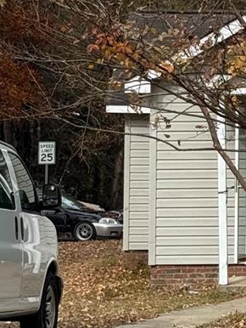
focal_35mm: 191
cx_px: 464
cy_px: 87
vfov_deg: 10.3
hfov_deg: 7.5
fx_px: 1808
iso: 64
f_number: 1.78
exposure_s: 1/1795
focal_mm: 6.76
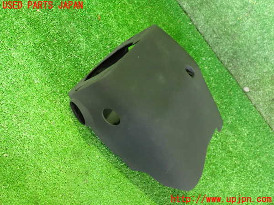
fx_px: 237
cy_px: 102
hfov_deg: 60.0
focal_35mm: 30
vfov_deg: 46.8
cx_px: 137
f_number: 2.3
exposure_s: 1/25
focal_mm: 5.4
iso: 1000
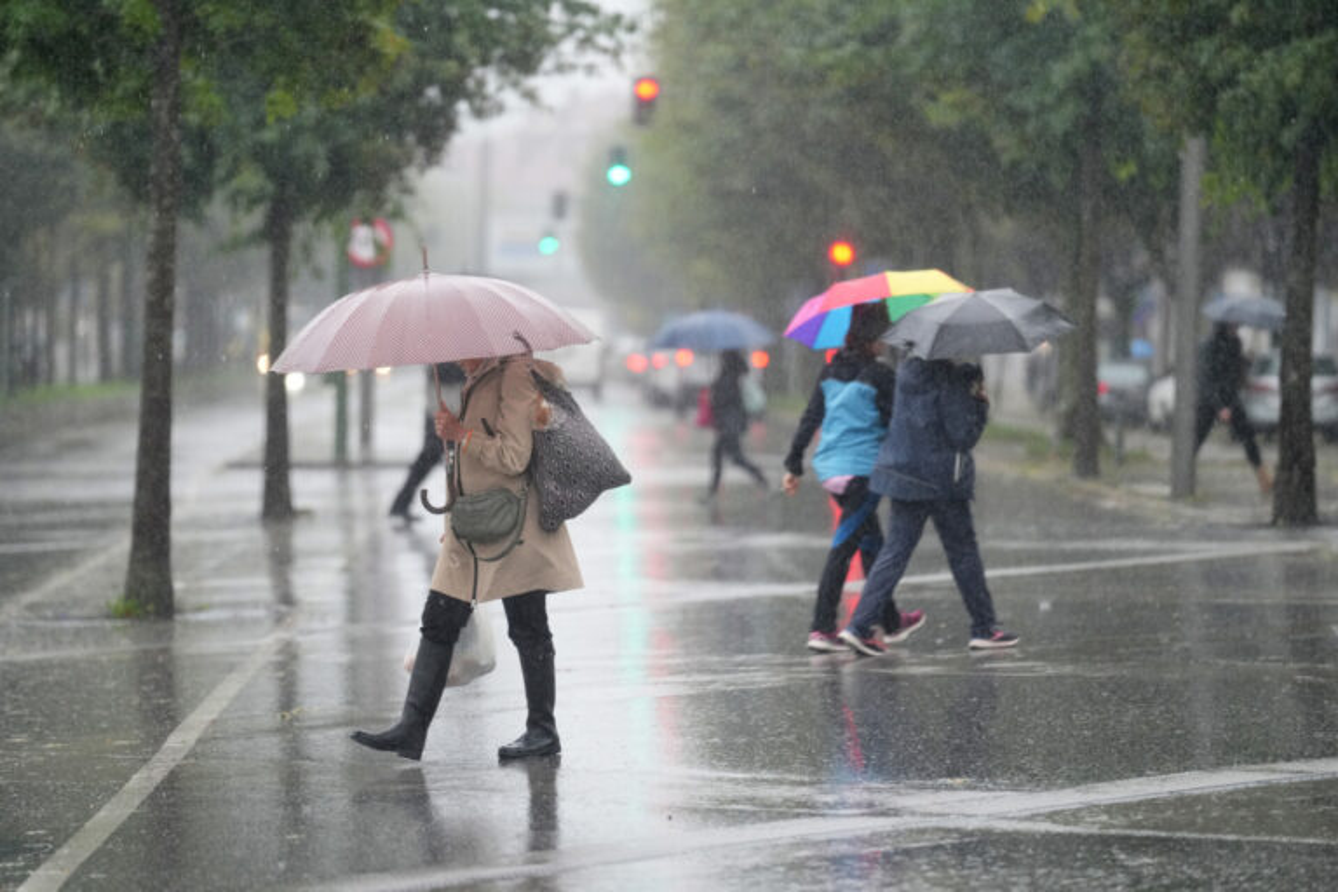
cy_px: 446
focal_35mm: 200
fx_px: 7433
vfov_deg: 6.9
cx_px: 669
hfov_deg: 10.3
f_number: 2.8
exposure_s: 1/500
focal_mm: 200
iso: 1000
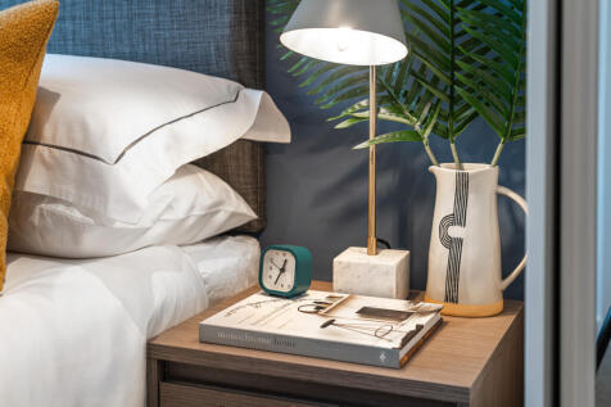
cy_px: 204
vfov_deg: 27.0
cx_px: 306
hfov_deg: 39.6
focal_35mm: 50
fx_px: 848
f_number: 3.2
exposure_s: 1/30
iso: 100
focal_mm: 50
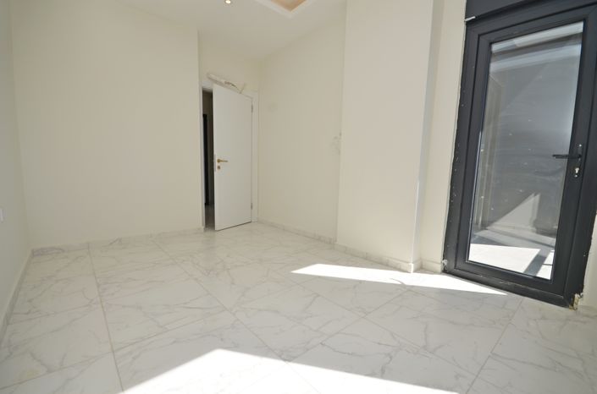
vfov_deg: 77.0
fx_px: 248
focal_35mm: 15
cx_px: 298
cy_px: 197
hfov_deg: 100.5
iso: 100
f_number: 7.1
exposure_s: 1/200
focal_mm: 10
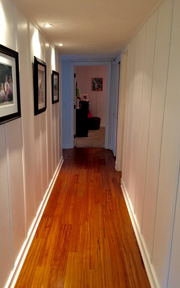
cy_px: 144
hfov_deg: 40.5
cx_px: 73
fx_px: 243
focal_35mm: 31
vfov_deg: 61.2
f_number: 2.2
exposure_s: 1/24
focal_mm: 4.15
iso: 250
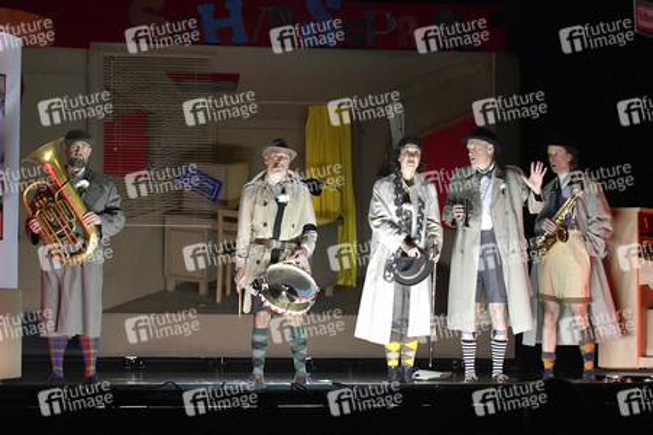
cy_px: 218
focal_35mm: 78
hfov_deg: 26.0
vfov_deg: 17.5
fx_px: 1414
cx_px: 326
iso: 5000
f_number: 5.6
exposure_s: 1/160
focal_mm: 78
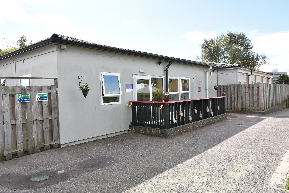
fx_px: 217
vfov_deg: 48.0
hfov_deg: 67.4
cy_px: 96
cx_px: 144
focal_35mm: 27
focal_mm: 18
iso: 400
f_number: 9
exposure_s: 1/320
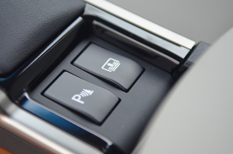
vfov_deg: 14.1
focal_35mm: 97
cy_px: 77
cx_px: 100
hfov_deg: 21.1
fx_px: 624
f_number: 2.8
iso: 1600
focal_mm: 55
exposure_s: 1/250
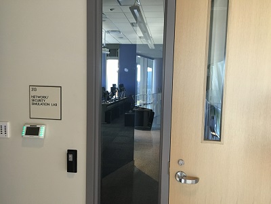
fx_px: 227
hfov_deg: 61.7
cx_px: 136
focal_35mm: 29
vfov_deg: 48.2
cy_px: 102
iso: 125
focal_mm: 4.15
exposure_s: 1/30
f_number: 2.2
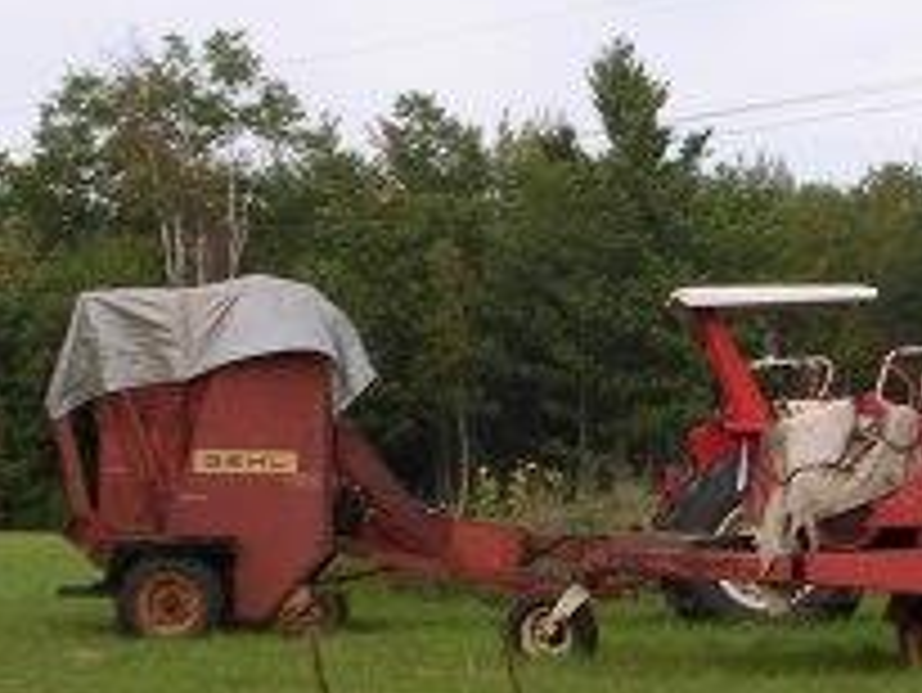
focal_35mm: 131
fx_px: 3491
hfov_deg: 15.0
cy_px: 414
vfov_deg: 11.3
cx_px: 711
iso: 100
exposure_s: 1/57.6
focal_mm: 9.1
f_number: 3.4
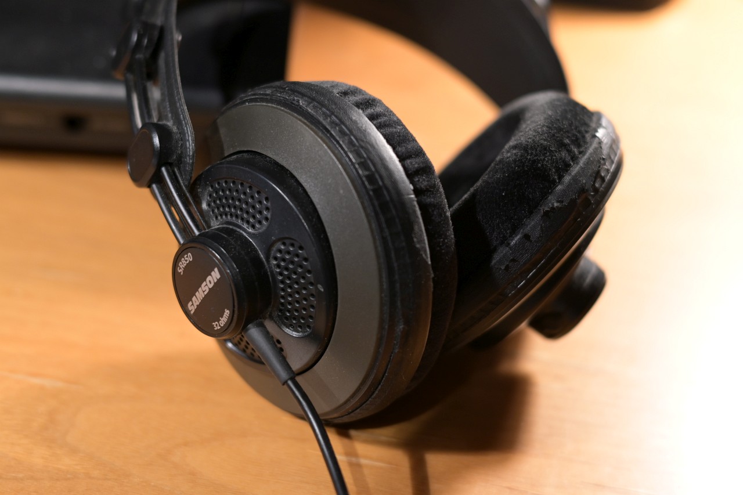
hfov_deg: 33.4
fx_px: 1238
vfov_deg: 22.6
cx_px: 372
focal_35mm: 60
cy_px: 248
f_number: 2.5
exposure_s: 1/60
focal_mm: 40
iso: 560
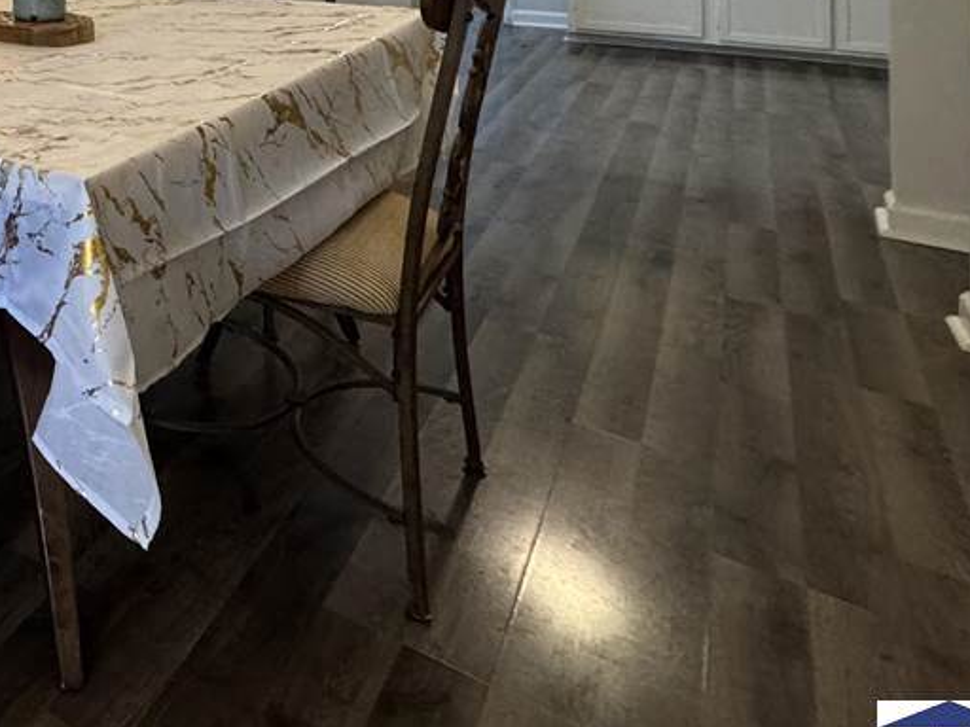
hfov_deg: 38.7
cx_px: -193
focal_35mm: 35
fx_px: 981
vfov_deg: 34.0
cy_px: -115
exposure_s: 1/60
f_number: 2.2
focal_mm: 2.22
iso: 320
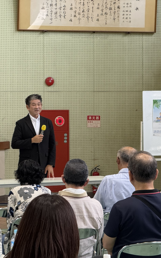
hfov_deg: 7.7
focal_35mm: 170
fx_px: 1193
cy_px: 129
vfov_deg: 12.3
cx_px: 89
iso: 320
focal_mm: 15.66
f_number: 2.8
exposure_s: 1/60
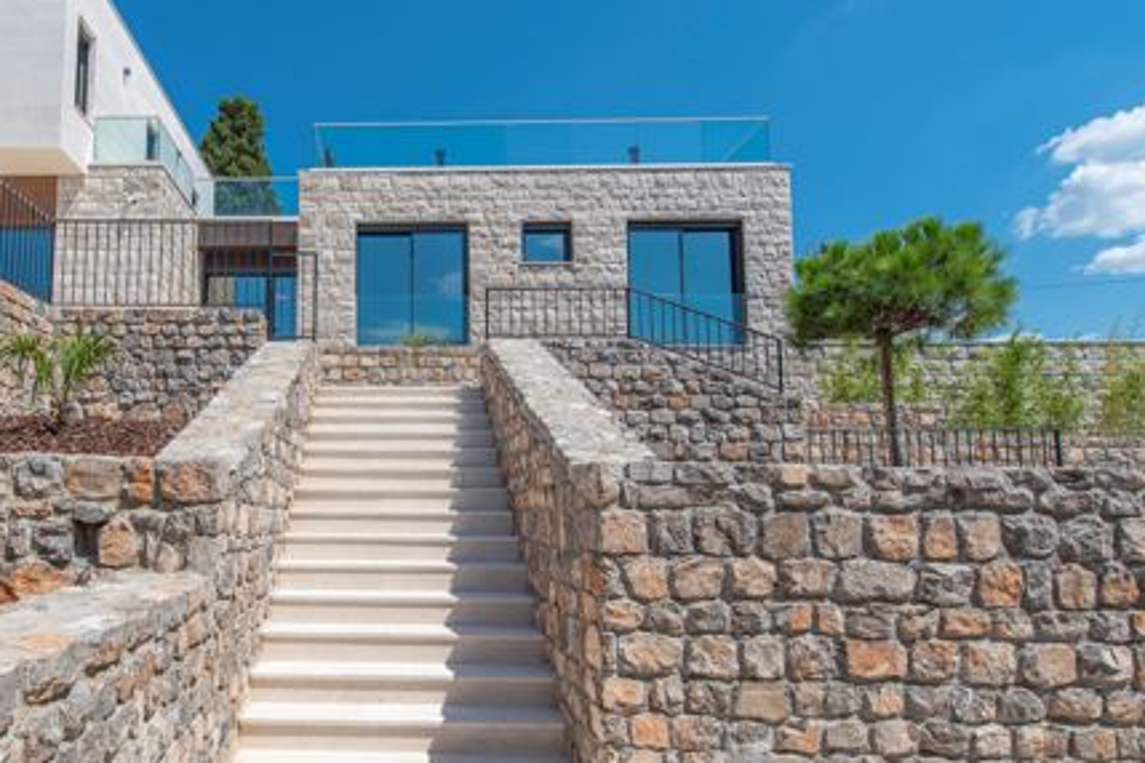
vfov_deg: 55.1
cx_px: 359
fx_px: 731
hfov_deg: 73.2
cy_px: 408
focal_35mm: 23
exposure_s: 1/640
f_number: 5
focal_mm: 14
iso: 64
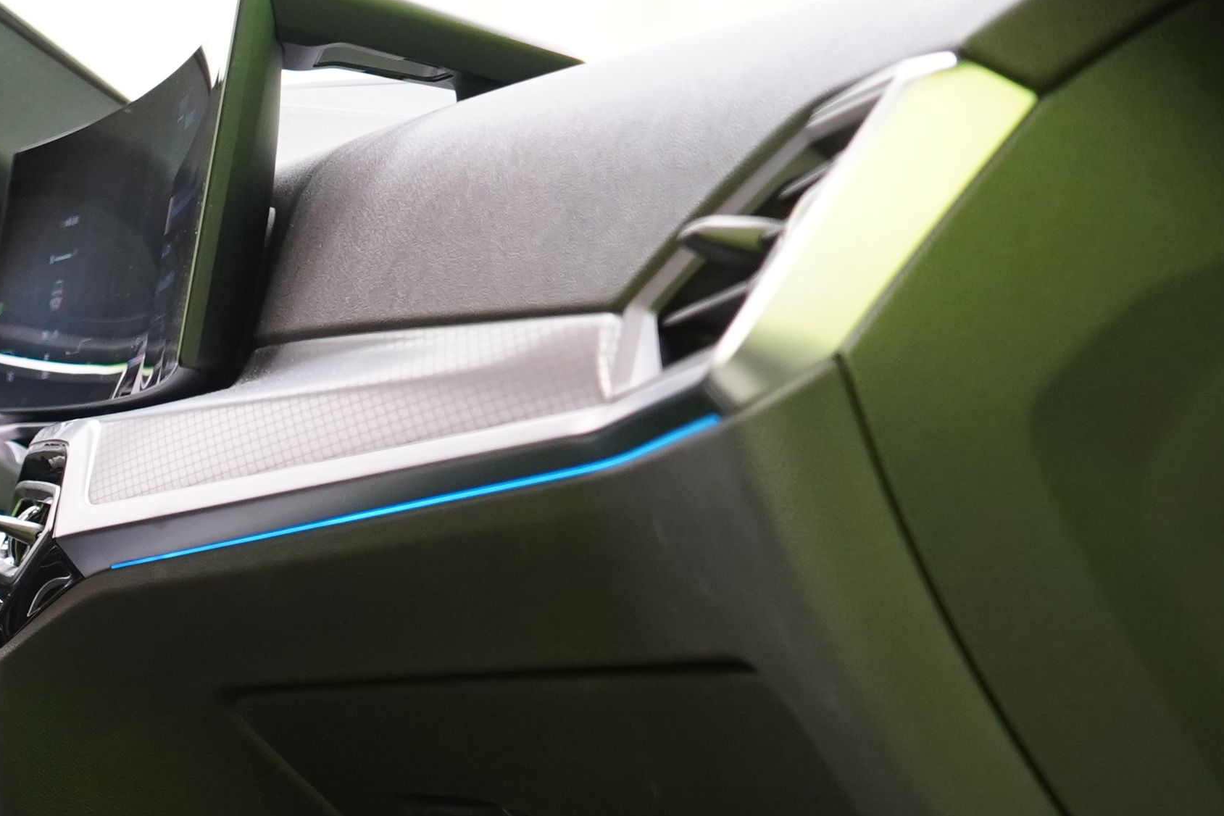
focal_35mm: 103
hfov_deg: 18.5
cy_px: 995
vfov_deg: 12.9
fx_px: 3502
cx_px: -350
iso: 1600
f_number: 5
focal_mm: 29
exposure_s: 1/20
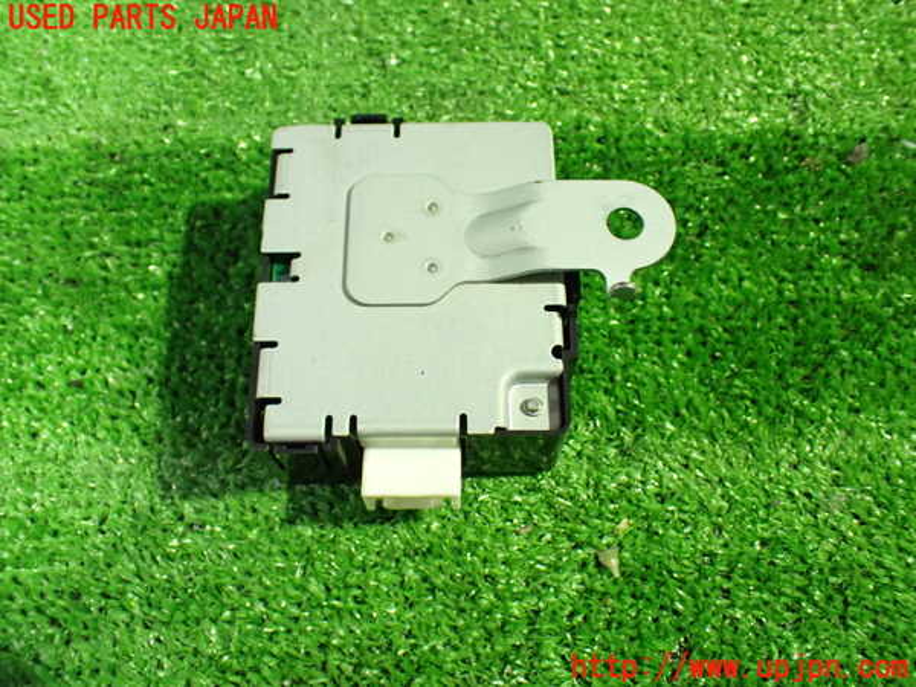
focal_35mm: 32
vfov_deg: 44.2
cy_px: 344
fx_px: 847
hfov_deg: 56.8
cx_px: 458
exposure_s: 1/30
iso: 1000
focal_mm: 5.79
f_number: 2.4
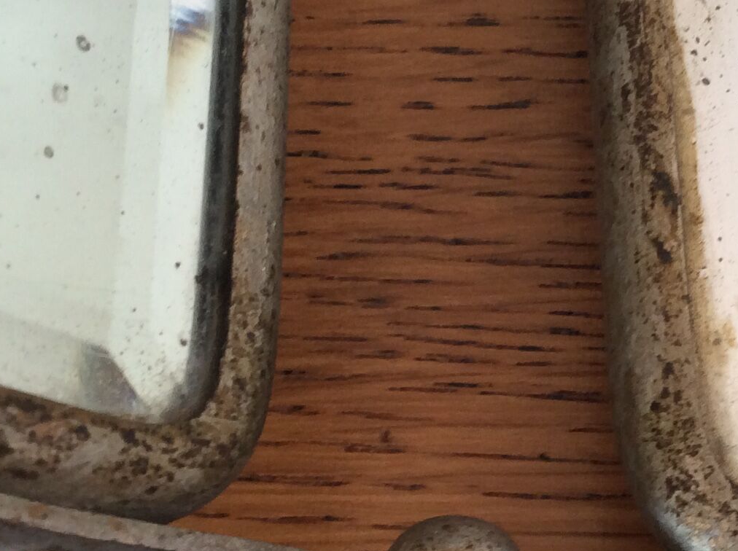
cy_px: 379
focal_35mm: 82
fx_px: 1746
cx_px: 543
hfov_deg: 23.7
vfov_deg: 17.9
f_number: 2.4
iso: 50
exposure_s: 1/25
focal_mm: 3.3
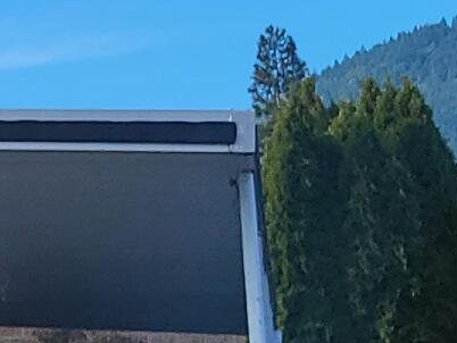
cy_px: 33
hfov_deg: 9.2
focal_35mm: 194
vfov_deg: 7.6
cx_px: -596
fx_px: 2563
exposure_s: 1/2259
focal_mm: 5.4
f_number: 1.8
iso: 40
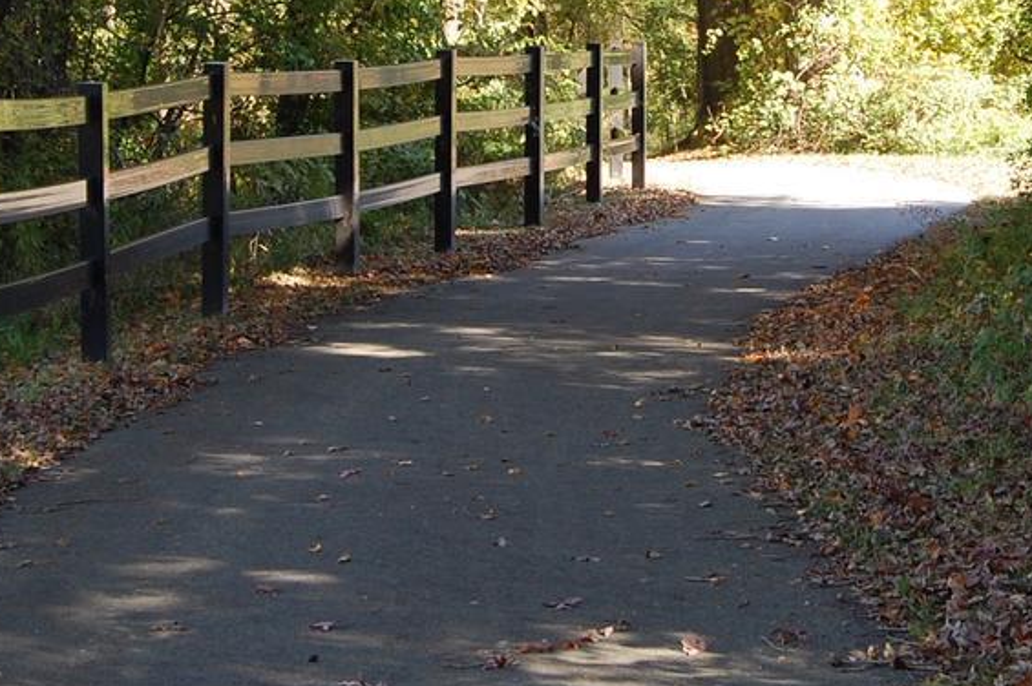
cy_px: -10
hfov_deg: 19.1
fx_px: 3065
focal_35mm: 107
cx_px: 616
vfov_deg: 12.6
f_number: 5.6
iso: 280
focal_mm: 28
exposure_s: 1/125
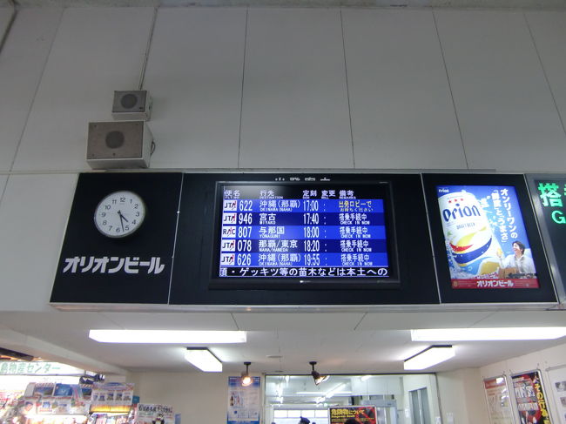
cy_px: 212
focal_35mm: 28
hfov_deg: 63.5
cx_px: 283
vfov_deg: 49.7
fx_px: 458
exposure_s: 1/60
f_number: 2.6
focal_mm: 4.9
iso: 250
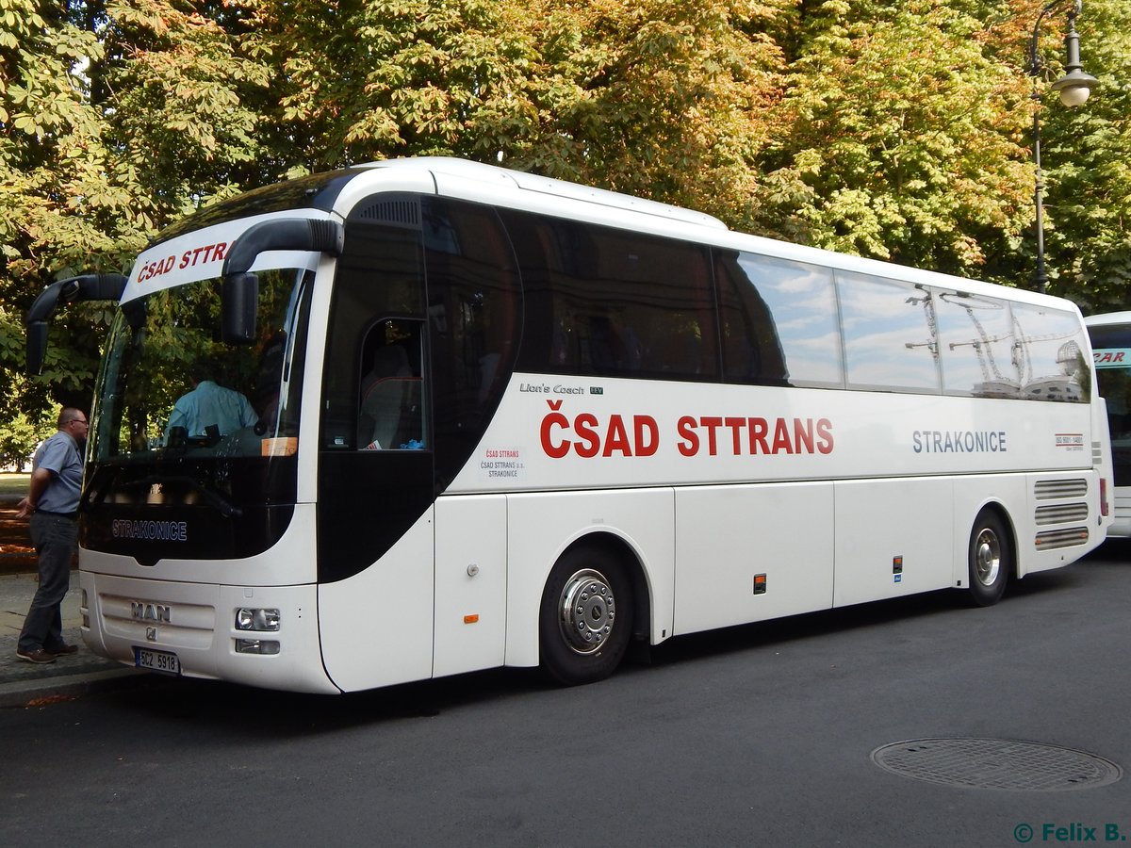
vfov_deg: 45.4
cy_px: 424
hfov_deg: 58.4
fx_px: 1013
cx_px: 566
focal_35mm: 31
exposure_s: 1/400
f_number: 3.2
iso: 125
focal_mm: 5.6
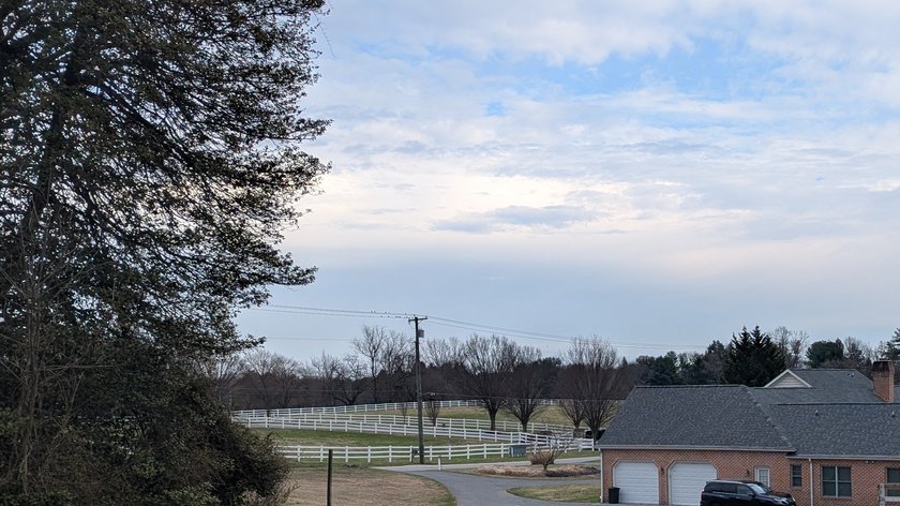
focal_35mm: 47
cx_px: 748
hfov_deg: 41.4
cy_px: 395
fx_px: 1121
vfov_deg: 25.0
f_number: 1.85
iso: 49
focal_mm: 6.81
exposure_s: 1/898
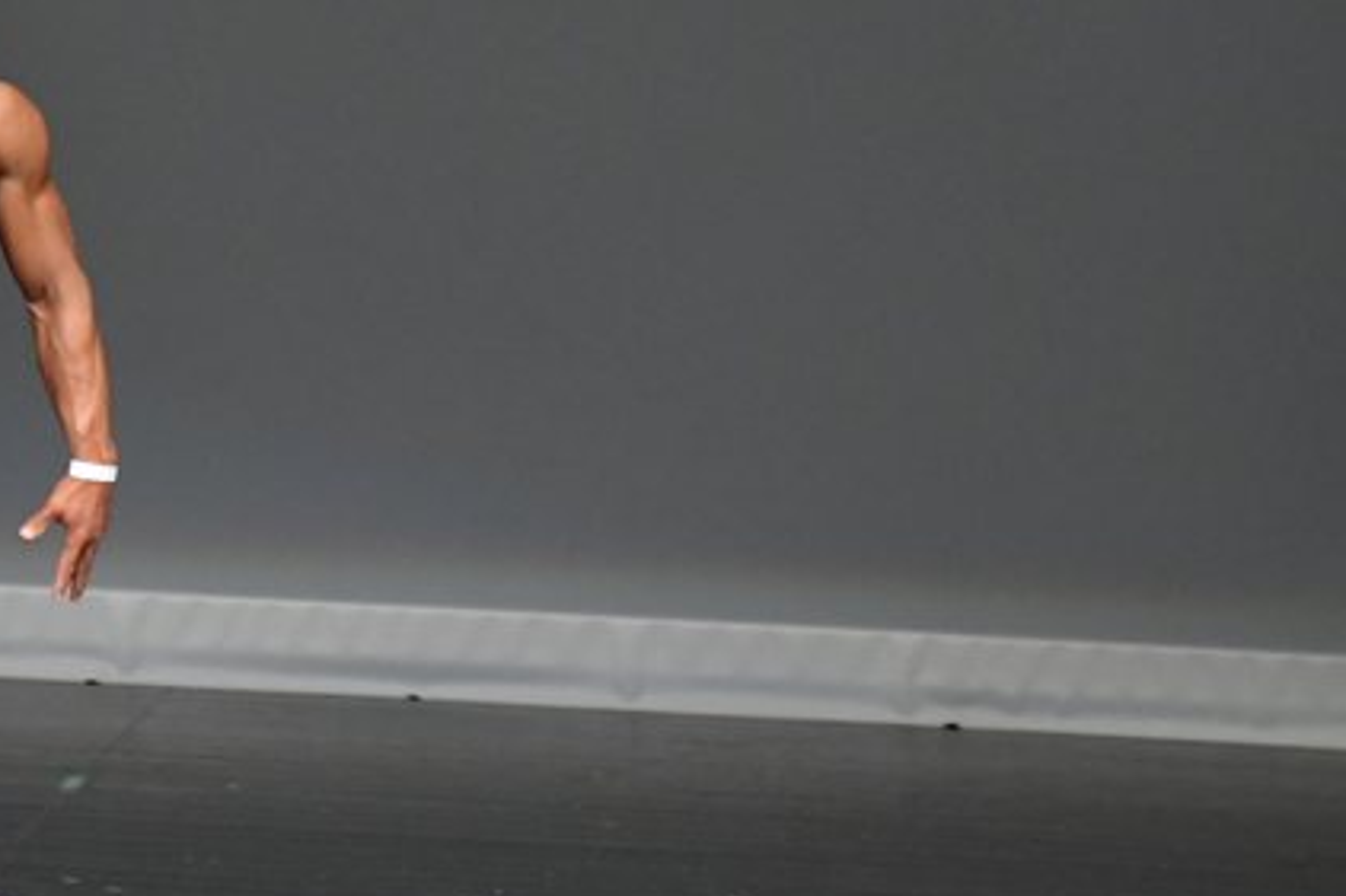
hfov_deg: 3.3
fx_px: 23694
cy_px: 437
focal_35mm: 634
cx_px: 132
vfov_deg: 2.2
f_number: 5.6
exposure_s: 1/400
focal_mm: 230
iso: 5000
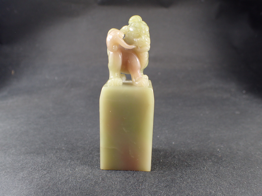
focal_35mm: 30
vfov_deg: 46.8
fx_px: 227
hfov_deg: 60.0
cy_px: 98
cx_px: 131
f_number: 2.3
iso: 200
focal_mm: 5.5
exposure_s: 1/125
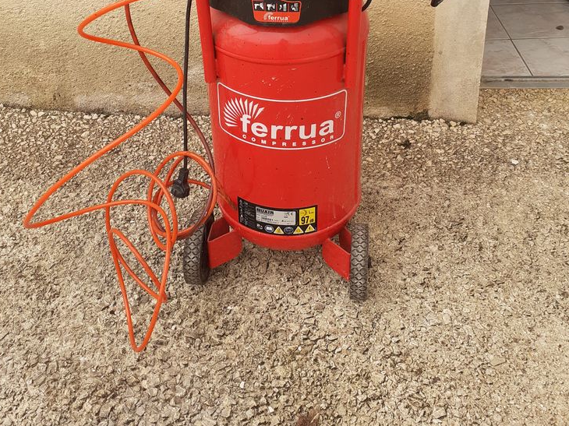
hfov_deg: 50.2
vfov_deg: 36.7
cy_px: 61
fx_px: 608
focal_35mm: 37
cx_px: 281
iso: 40
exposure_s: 1/226
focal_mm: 3.6
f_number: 1.9
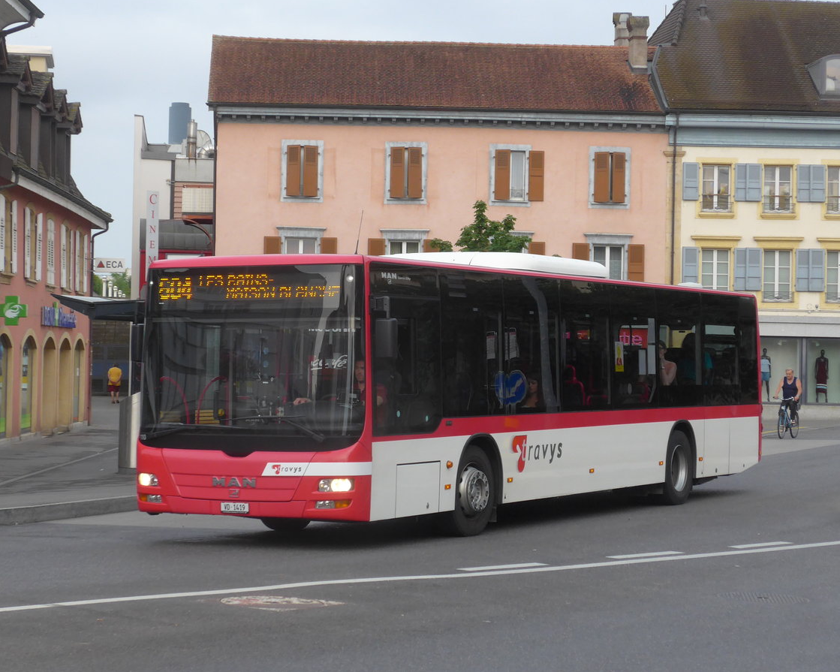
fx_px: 2237
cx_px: 414
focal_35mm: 90
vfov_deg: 17.1
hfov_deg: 21.3
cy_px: 335
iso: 320
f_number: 4.5
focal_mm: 17
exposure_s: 1/320
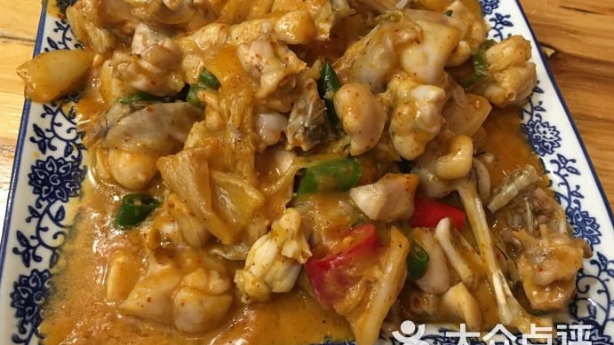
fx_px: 521
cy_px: 155
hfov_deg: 61.0
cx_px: 304
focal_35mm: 32
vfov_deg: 36.7
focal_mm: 4.15
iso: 200
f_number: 2.2
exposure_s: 1/20
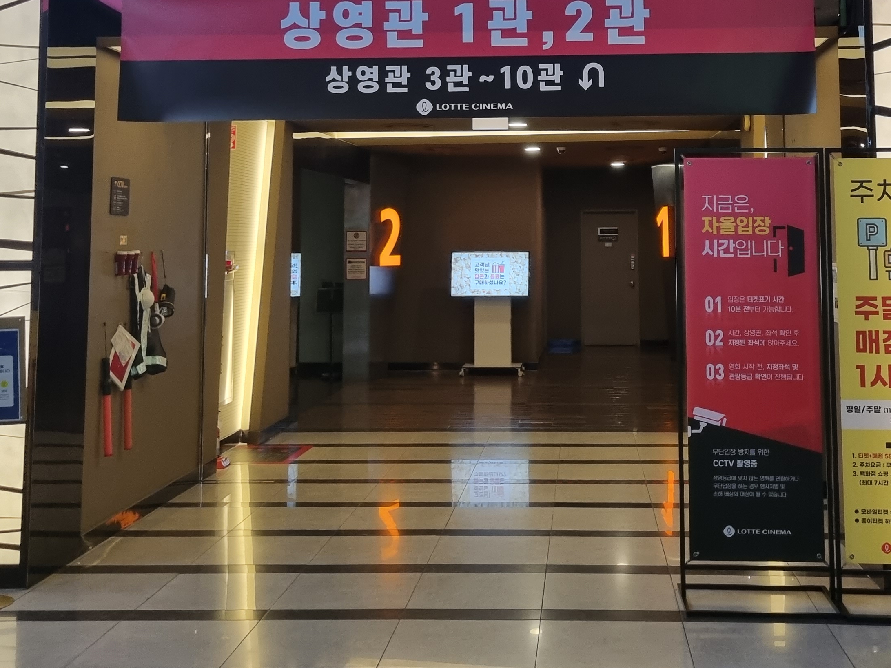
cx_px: 514
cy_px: 155
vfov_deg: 29.7
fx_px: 1235
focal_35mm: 48
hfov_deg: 39.6
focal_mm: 5.4
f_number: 1.8
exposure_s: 1/120
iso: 320
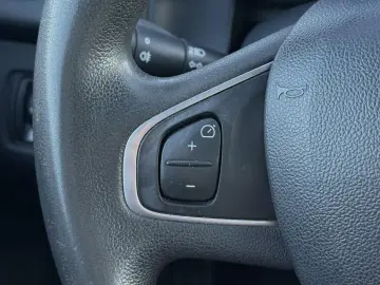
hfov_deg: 39.7
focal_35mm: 48
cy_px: 142
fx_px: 527
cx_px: 190
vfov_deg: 30.3
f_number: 1.78
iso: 160
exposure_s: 1/60
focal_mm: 6.76
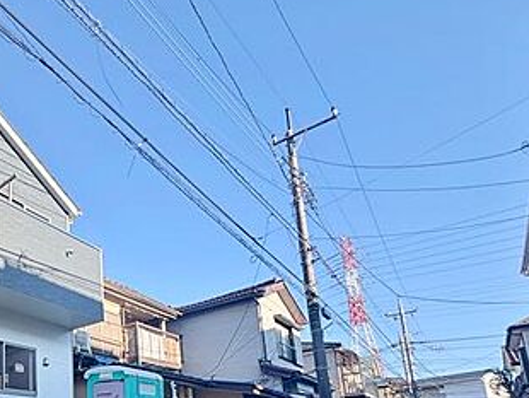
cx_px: 48
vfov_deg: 44.5
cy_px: 372
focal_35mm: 28
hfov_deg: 54.7
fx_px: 428
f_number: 2.2
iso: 40
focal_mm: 2.22
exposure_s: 1/467
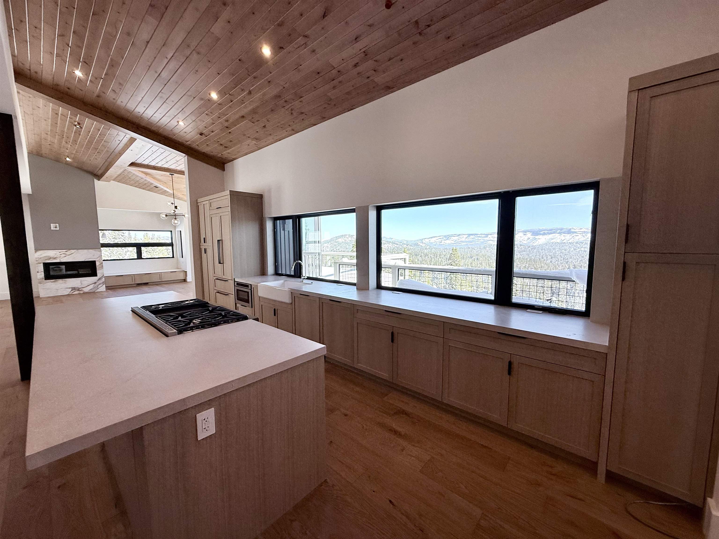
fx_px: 291
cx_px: 360
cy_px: 270
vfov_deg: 85.7
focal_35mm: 14
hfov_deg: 102.1
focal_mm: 2.22
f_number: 2.2
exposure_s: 1/336
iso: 64
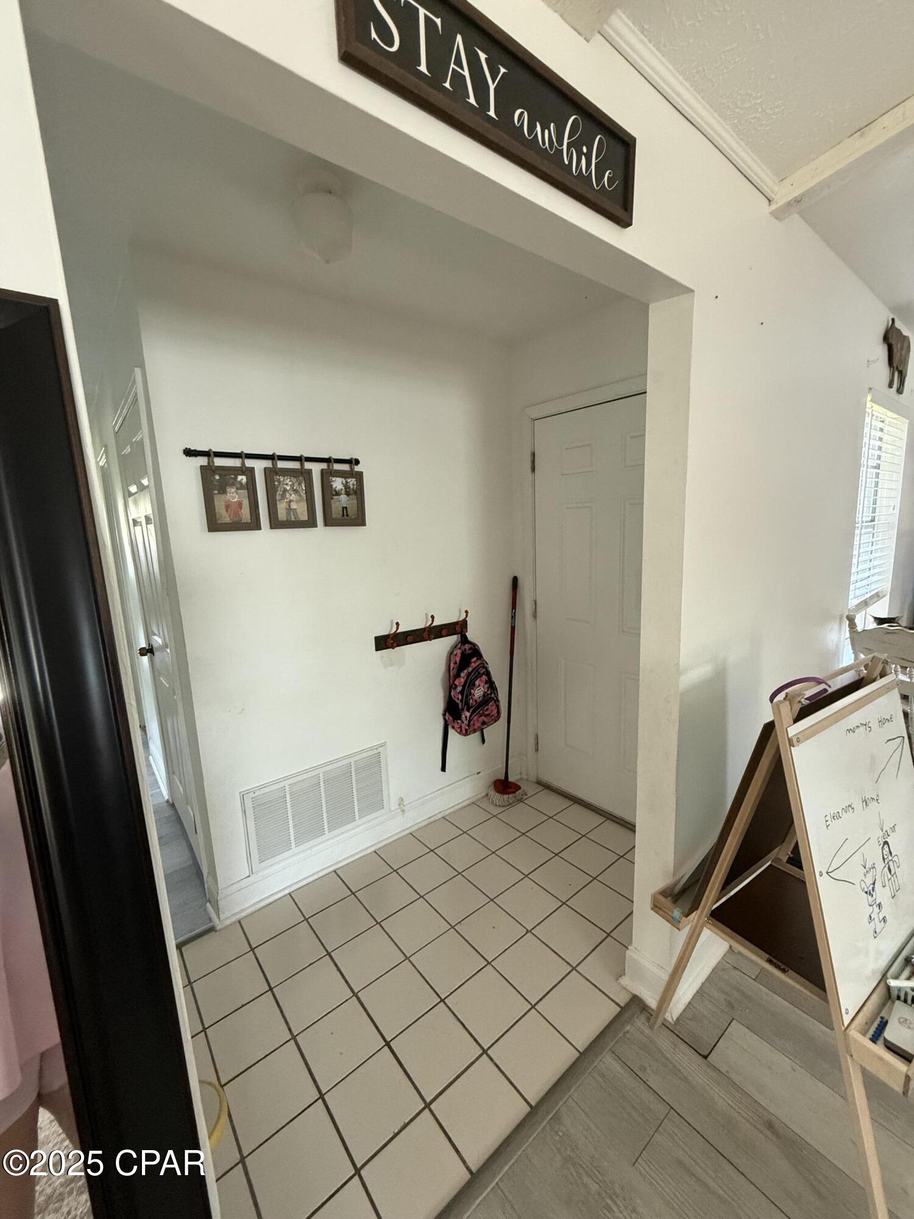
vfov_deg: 102.1
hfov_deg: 85.7
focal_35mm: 14
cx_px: 457
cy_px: 610
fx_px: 493
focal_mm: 2.22
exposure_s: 1/60
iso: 500
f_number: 2.2
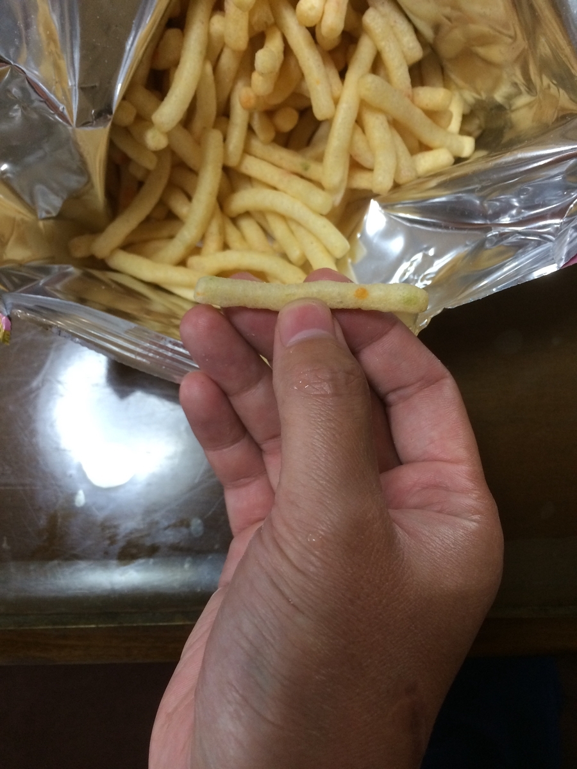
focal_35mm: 29
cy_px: 384
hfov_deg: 48.2
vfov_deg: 61.7
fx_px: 645
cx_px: 288
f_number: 2.2
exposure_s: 1/30
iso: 125
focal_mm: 4.15
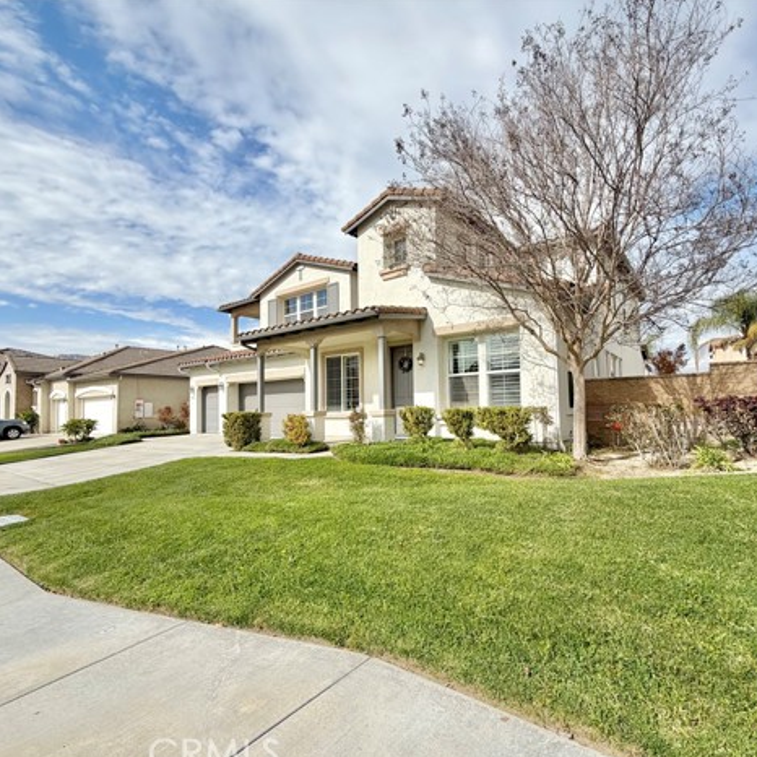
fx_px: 421
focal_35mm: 17
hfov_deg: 83.7
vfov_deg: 84.0
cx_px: 414
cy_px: 387
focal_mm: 2.22
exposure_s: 1/1167
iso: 20
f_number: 2.2
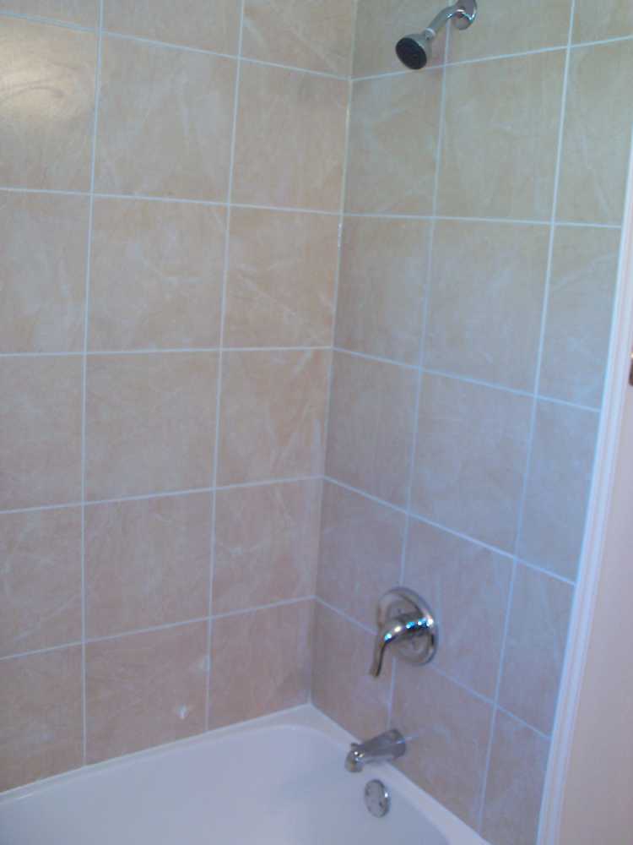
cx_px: 316
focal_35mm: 35
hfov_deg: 40.7
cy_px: 422
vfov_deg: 52.6
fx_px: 853
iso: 100
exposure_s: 1/30
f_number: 3
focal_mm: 6.3
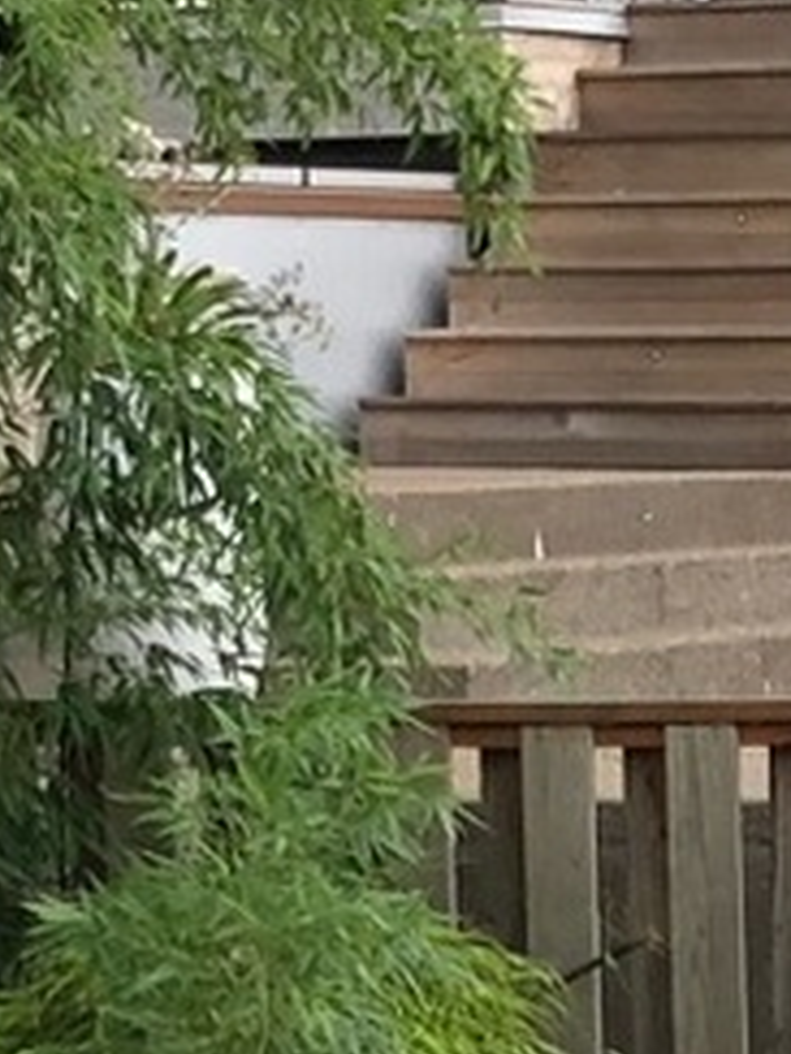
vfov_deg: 8.4
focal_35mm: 229
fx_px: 6977
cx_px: 1016
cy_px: 1674
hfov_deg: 6.4
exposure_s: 1/403
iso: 20
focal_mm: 4
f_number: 1.8
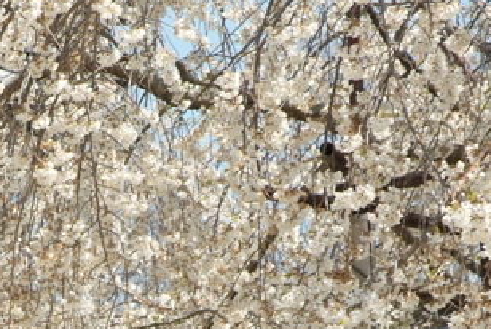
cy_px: 117
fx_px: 3768
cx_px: -156
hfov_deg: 7.4
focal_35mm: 276
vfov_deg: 5.0
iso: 200
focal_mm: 55
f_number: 8
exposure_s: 1/250
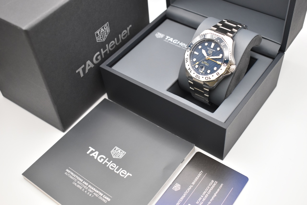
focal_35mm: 45
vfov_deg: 29.9
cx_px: 154
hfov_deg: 43.6
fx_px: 384
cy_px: 102
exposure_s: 1/125
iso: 1100
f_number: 4.2
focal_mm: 30
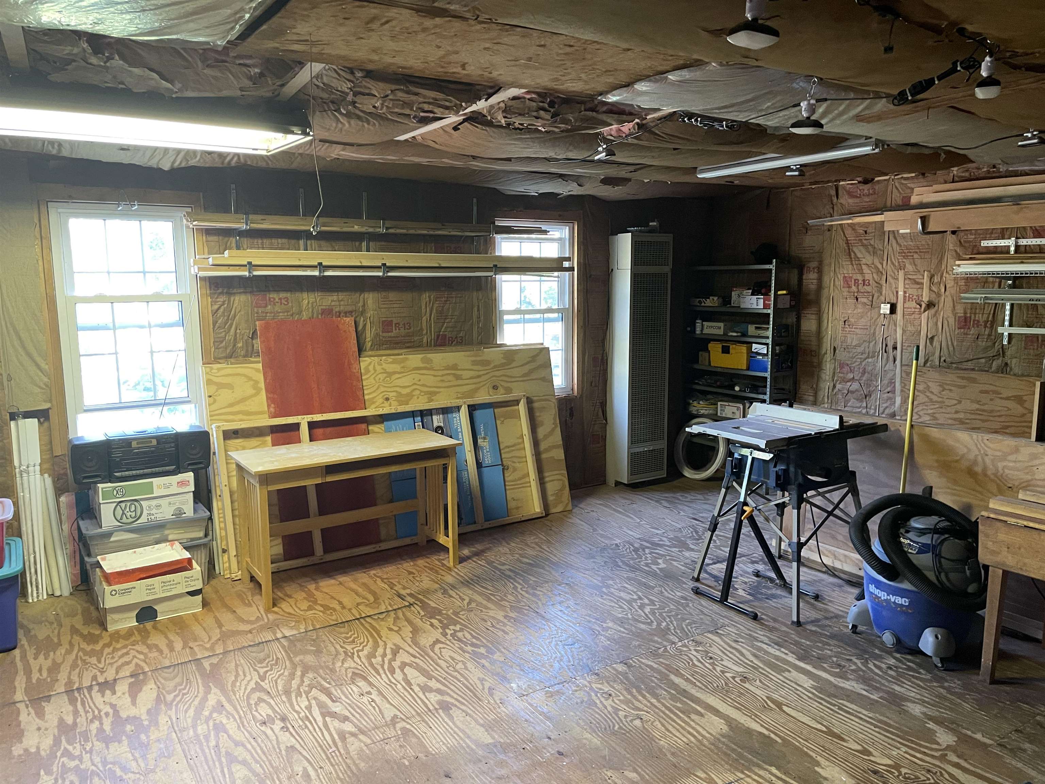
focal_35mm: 26
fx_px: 785
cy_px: 392
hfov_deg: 67.3
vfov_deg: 53.1
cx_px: 522
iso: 400
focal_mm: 4.2
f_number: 1.6
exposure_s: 1/40
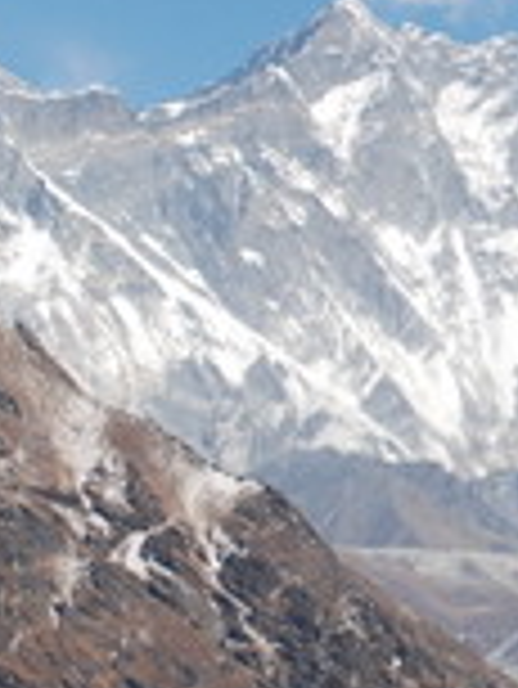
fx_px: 4802
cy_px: 346
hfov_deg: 6.1
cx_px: 739
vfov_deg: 8.2
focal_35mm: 241
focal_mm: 32
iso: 100
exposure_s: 1/250
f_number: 8
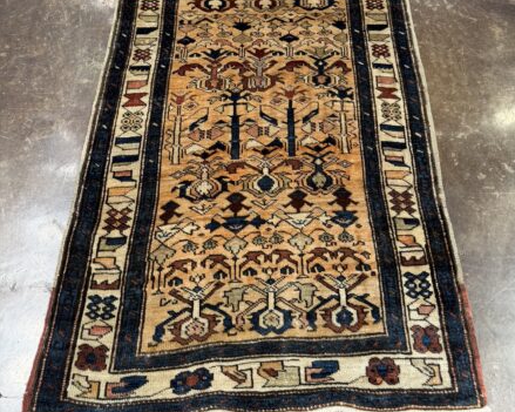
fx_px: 488
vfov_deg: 44.7
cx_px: 263
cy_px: 117
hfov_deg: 55.7
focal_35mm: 32
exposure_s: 1/60
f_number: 1.78
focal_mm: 6.76
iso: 160
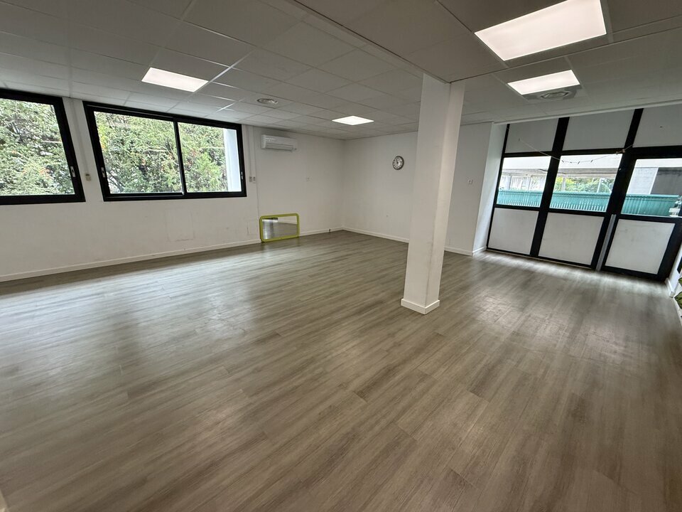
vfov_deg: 85.7
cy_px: 256
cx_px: 341
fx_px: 276
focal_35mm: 14
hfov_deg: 102.1
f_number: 2.2
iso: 400
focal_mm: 2.22
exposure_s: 1/60
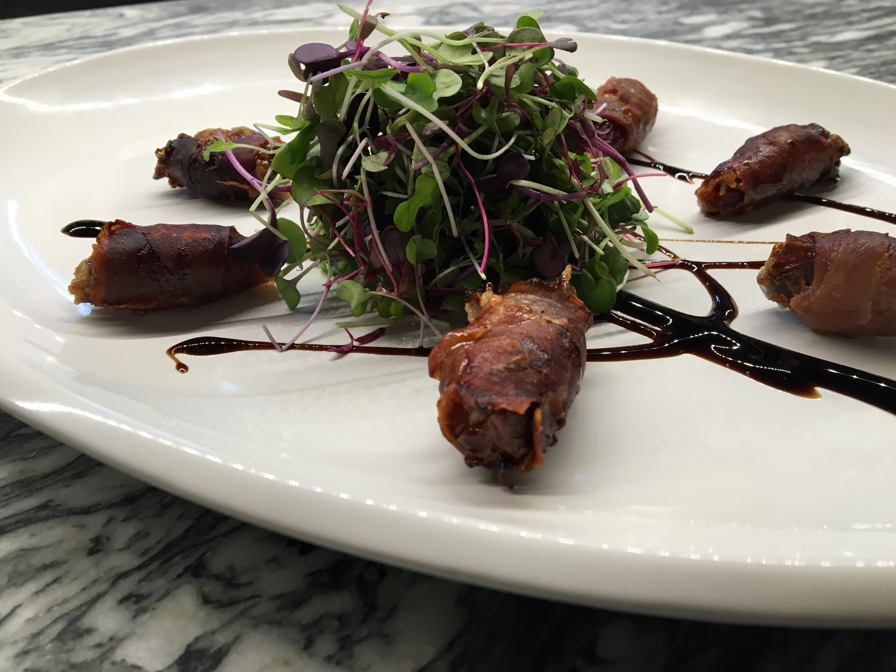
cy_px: 336
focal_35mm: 29
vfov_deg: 48.2
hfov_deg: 61.7
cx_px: 448
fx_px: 751
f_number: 2.2
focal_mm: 4.15
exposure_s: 1/30
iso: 32
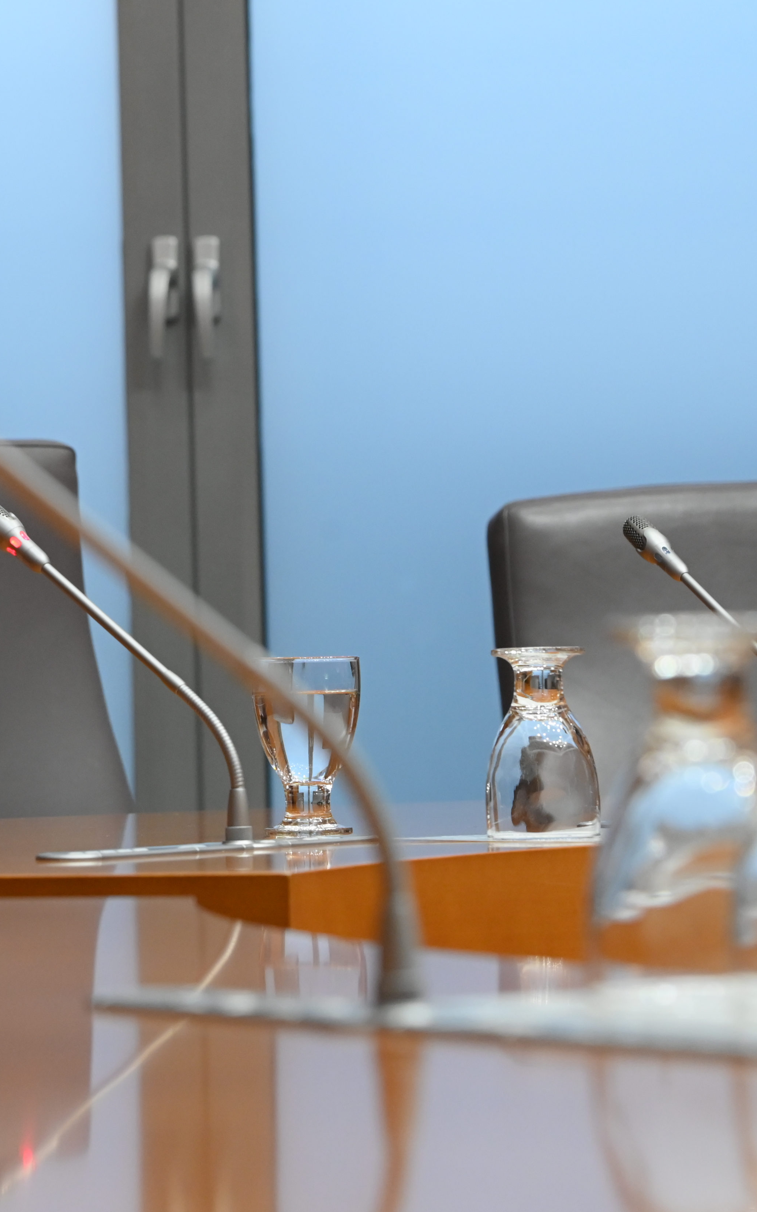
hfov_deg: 8.1
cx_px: -306
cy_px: 519
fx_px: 5282
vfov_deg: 13.1
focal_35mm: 160
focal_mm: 86
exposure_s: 1/160
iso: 2500
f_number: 6.3
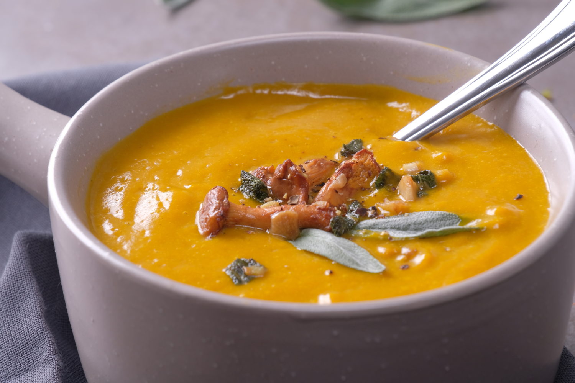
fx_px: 3242
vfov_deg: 6.8
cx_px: 288
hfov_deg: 10.1
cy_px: 192
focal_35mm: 203
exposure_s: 1/160
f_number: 11
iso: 320
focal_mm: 135
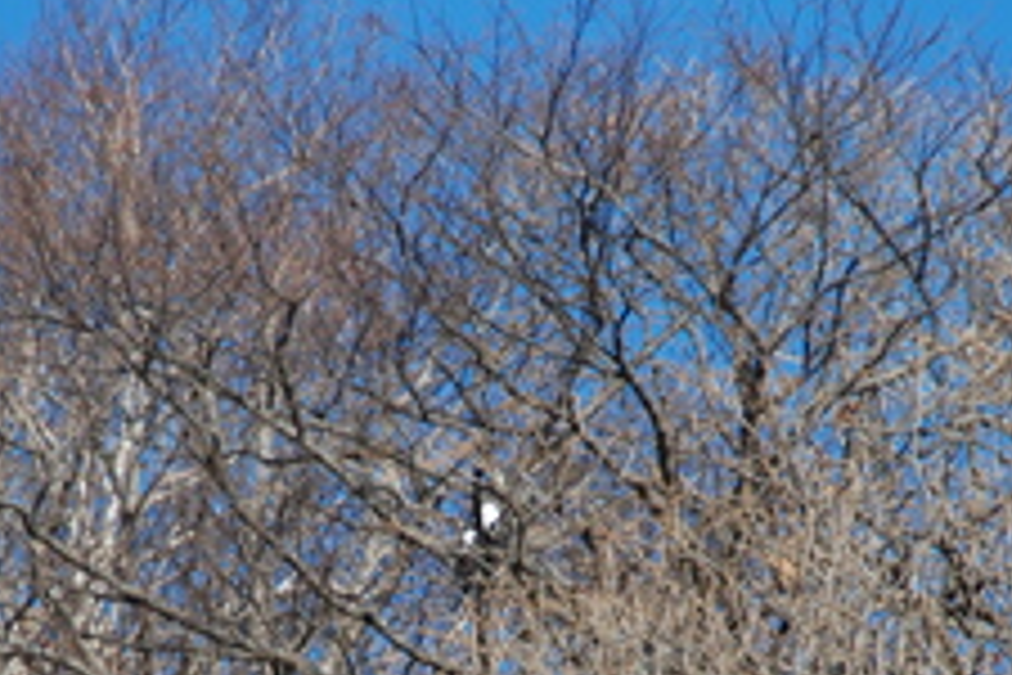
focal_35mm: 666
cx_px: 472
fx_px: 18721
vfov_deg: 2.1
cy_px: 608
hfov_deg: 3.1
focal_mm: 200
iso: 200
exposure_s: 1/750
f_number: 6.3
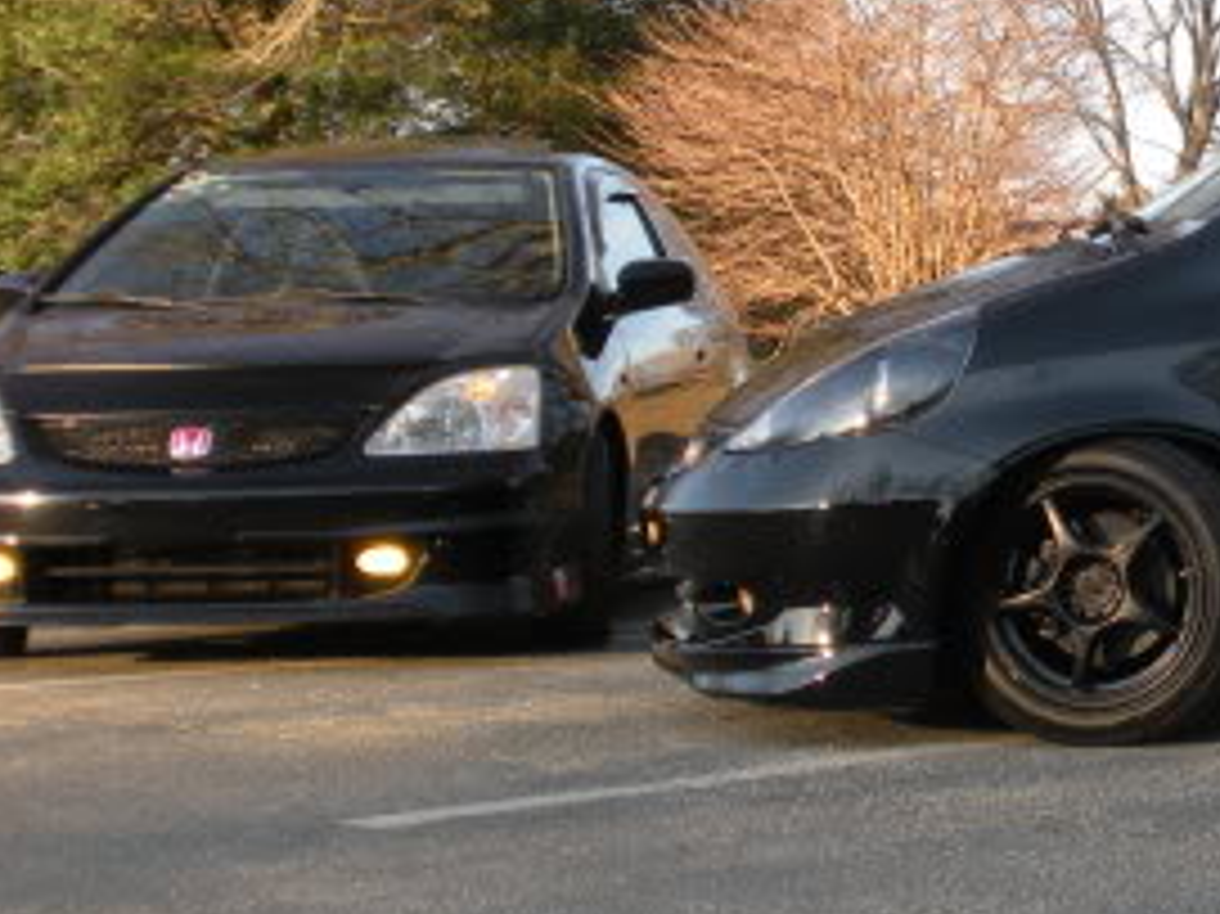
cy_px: 293
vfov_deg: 14.2
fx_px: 3664
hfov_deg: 18.4
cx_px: 1252
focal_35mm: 104
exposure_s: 1/85.2
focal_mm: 7.7
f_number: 4
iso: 64
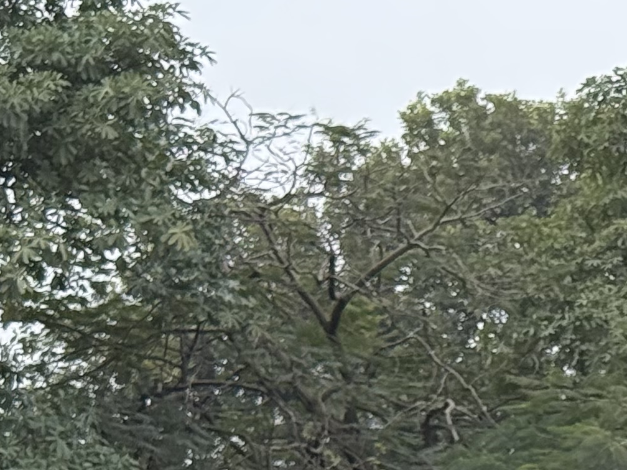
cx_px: 1237
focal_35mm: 192
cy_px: 919
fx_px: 3478
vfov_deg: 7.4
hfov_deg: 9.6
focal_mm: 6.76
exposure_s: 1/1490
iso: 64
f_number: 1.78
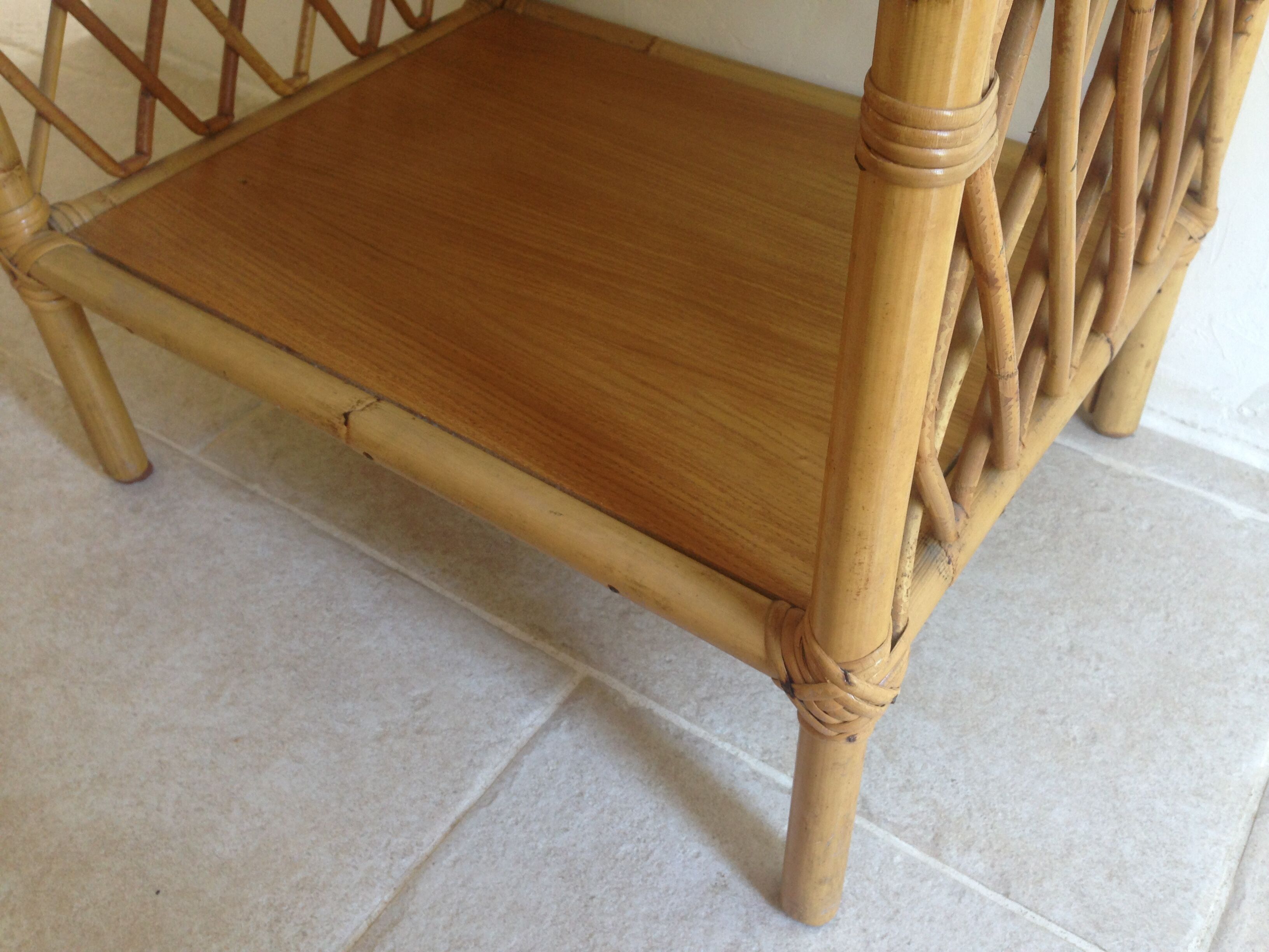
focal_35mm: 33
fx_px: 1210
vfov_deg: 42.9
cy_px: 476
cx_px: 634
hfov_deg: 55.4
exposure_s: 1/20
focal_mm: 4.12
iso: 80
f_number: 2.4
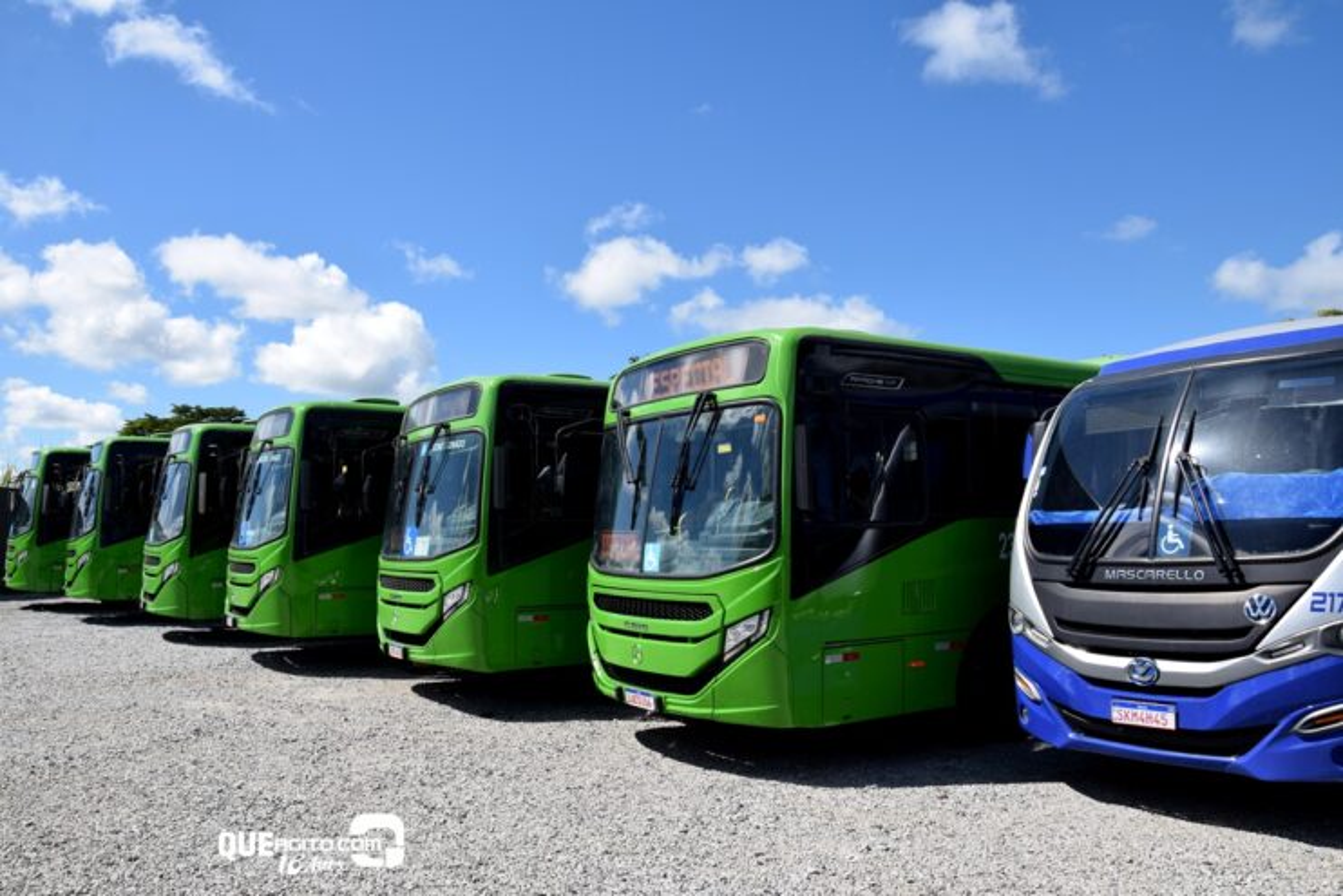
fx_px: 1007
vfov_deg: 47.9
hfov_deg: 67.4
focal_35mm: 27
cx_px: 672
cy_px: 448
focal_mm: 18
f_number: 10
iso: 200
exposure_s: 1/400
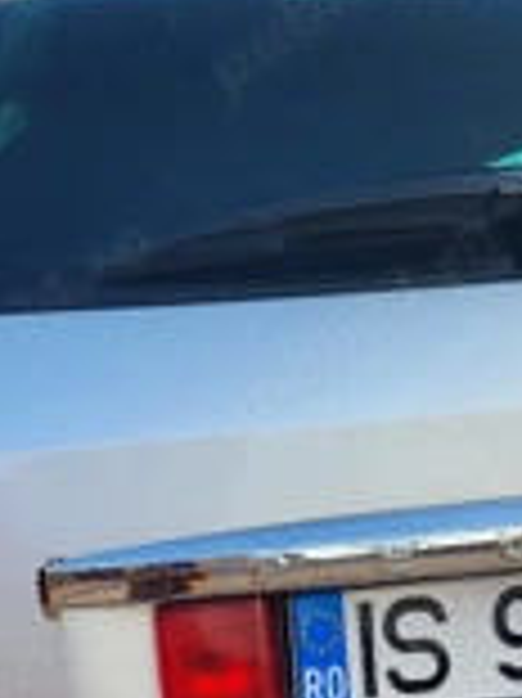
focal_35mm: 67
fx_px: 1349
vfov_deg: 27.0
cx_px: 94
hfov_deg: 21.6
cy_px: 739
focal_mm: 5.4
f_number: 1.8
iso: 40
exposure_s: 1/417
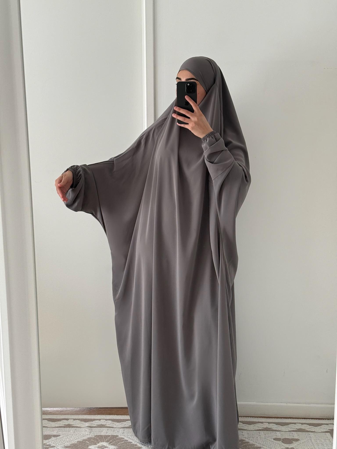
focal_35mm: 48
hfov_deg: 30.3
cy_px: 224
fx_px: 623
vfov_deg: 39.7
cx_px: 168
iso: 125
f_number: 1.78
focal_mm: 6.76
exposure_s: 1/236
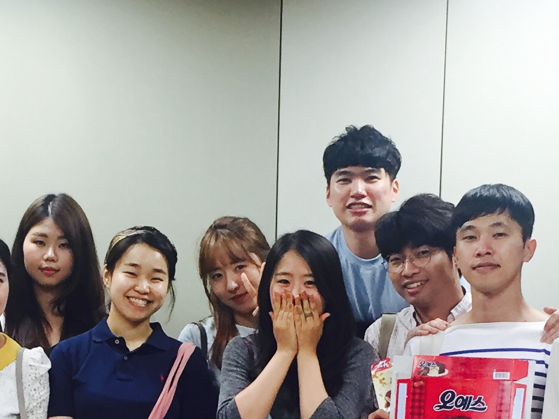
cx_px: 113
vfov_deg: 14.2
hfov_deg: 19.1
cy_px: 458
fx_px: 1647
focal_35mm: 102
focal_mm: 4.15
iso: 32
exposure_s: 1/40
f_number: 2.2
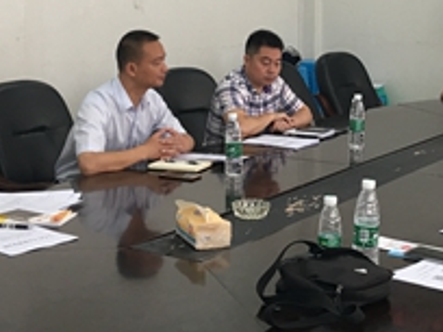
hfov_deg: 27.1
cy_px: 53
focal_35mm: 71
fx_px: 909
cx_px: 317
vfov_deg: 20.4
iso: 32
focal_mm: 4.15
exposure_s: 1/17
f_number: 2.2
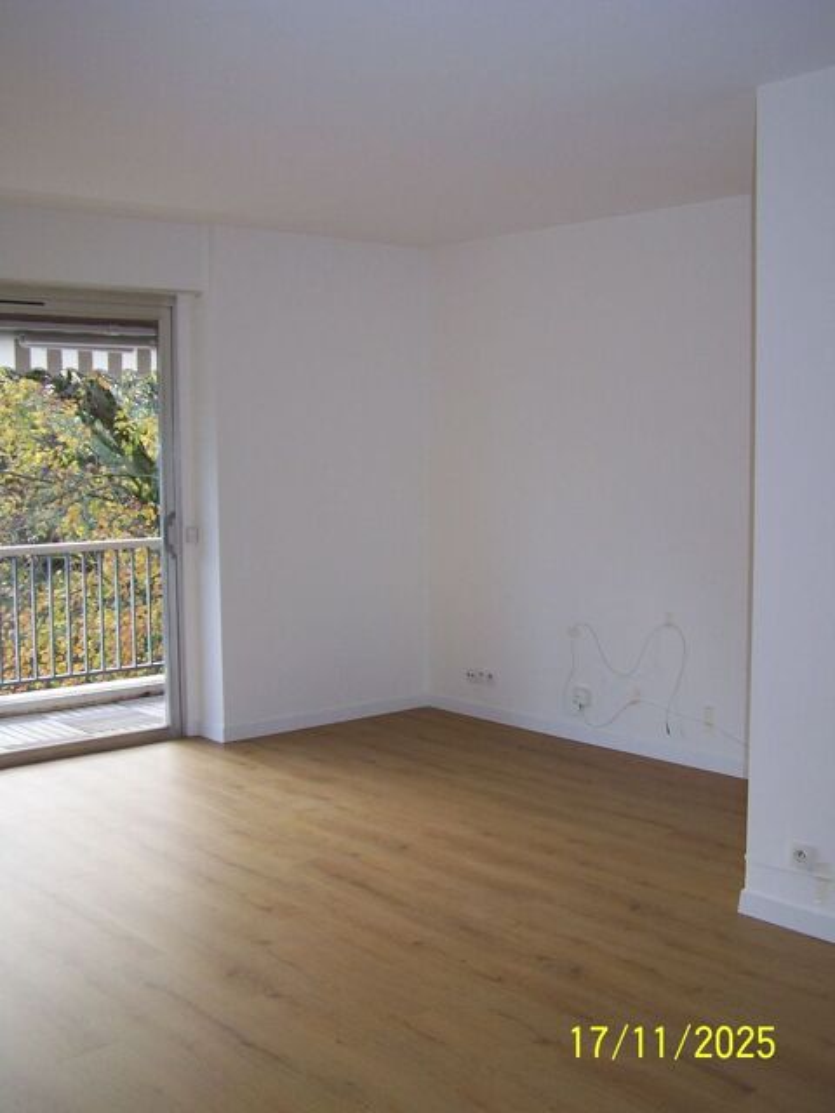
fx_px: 1222
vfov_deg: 49.0
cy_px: 556
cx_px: 418
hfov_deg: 37.7
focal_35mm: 38
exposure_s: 1/60
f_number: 2.8
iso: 80
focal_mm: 6.3
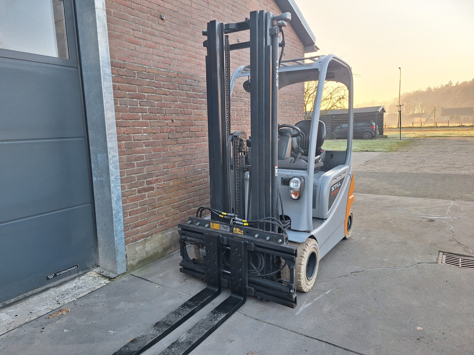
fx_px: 315
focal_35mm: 23
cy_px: 178
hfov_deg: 73.9
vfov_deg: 58.9
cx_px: 237
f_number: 1.8
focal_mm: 5.54
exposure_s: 1/145
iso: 40
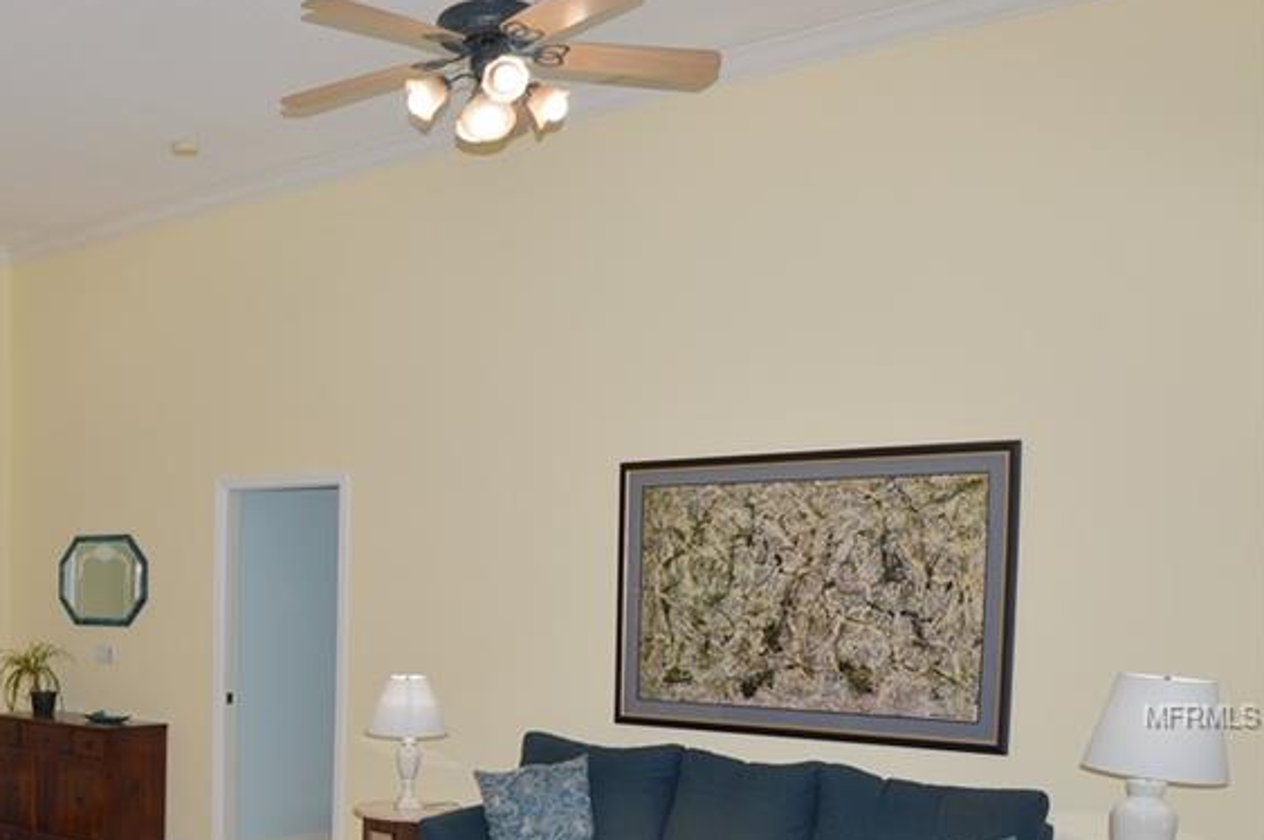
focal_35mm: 41
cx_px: 121
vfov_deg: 31.4
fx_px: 1435
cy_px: 716
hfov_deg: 43.4
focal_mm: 15
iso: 200
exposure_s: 1/100
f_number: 5.6
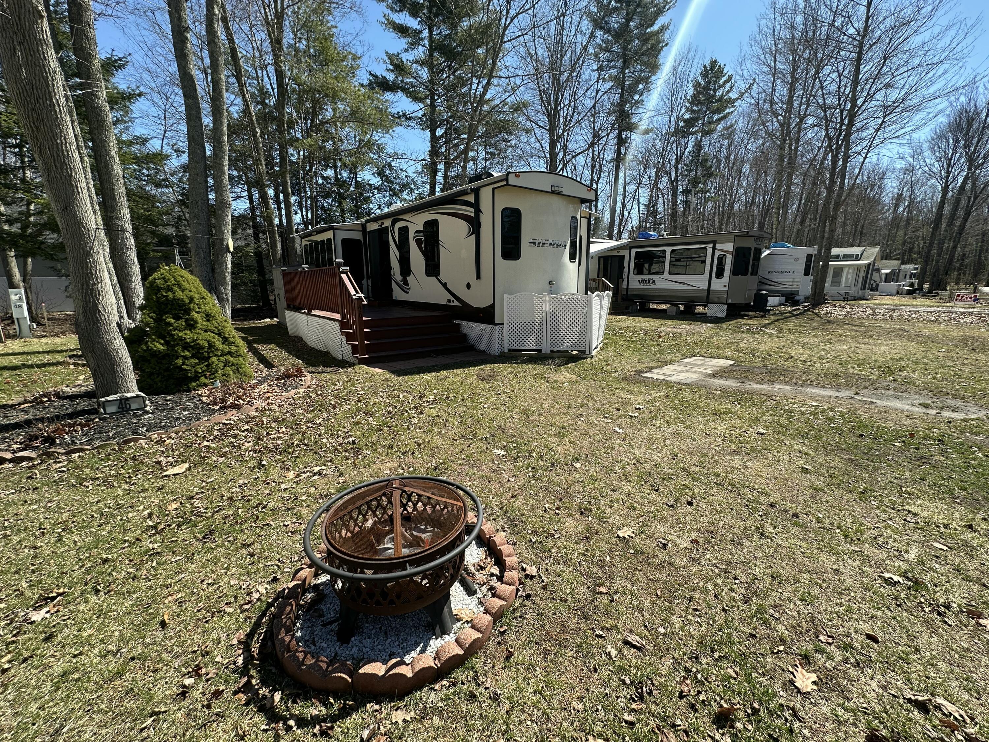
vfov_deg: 85.7
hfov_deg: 102.1
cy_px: 371
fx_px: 400
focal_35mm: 14
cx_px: 494
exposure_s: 1/831
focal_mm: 2.22
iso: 40
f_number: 2.2
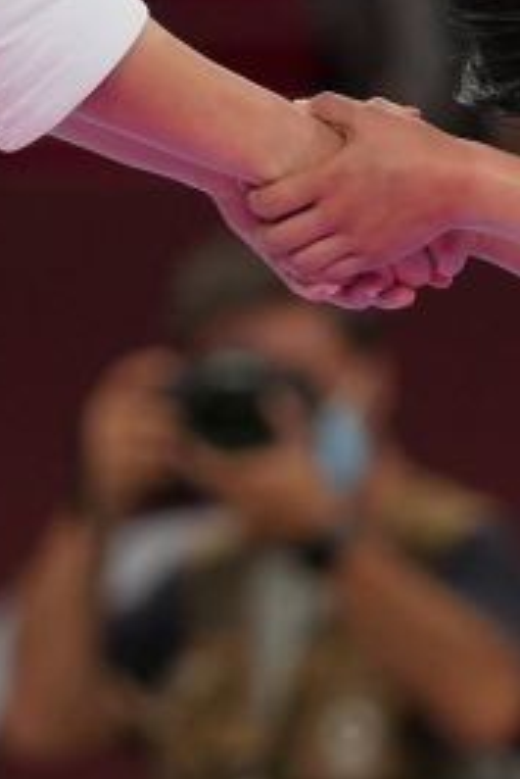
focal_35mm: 1359
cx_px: 300
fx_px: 29404
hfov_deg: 1.0
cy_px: 268
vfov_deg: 1.5
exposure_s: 1/1000
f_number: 2.8
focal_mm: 200
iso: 640
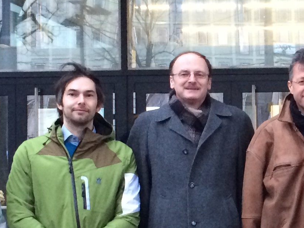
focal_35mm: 118
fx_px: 1036
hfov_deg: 16.3
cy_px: 152
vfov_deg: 12.5
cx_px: 324
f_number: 2.2
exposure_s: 1/30
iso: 250
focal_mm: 4.12
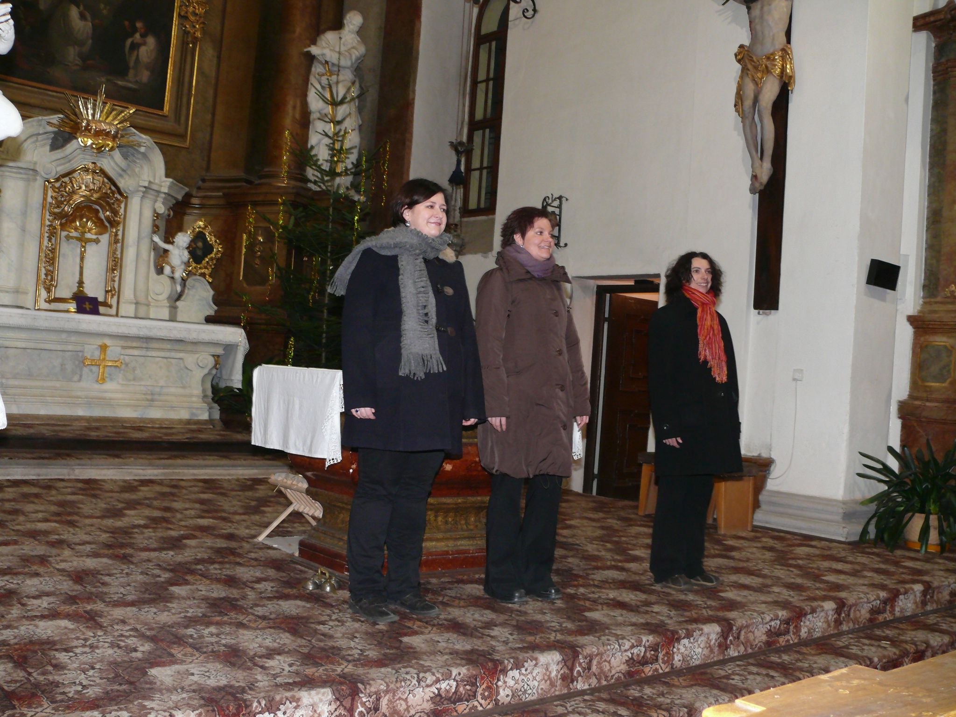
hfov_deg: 52.6
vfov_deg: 40.7
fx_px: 967
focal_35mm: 35
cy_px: 358
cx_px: 478
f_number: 2.8
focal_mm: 7.4
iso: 200
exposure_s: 1/30
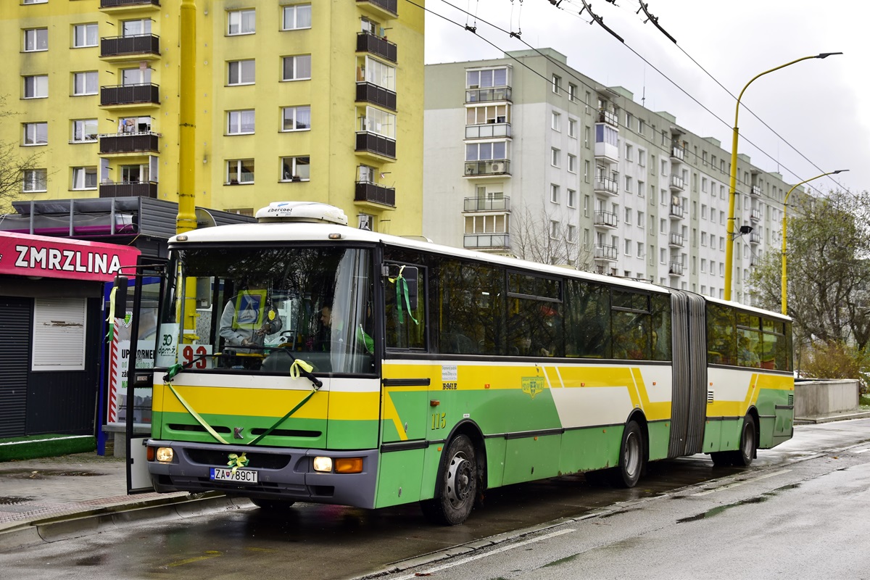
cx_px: 435
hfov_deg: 35.1
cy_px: 290
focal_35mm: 57
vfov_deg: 23.8
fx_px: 1377
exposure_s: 1/250
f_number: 5
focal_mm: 38
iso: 200
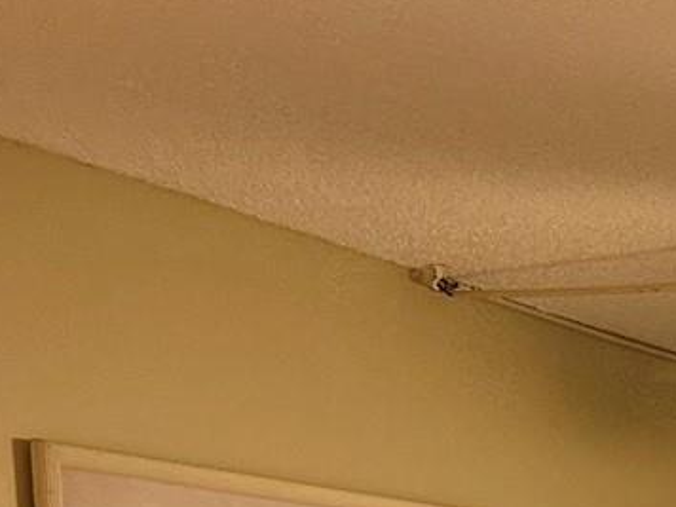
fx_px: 2285
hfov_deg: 14.4
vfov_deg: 11.4
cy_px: 1035
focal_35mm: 117
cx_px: 1293
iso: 80
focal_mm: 5.7
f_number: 1.5
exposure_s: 1/60
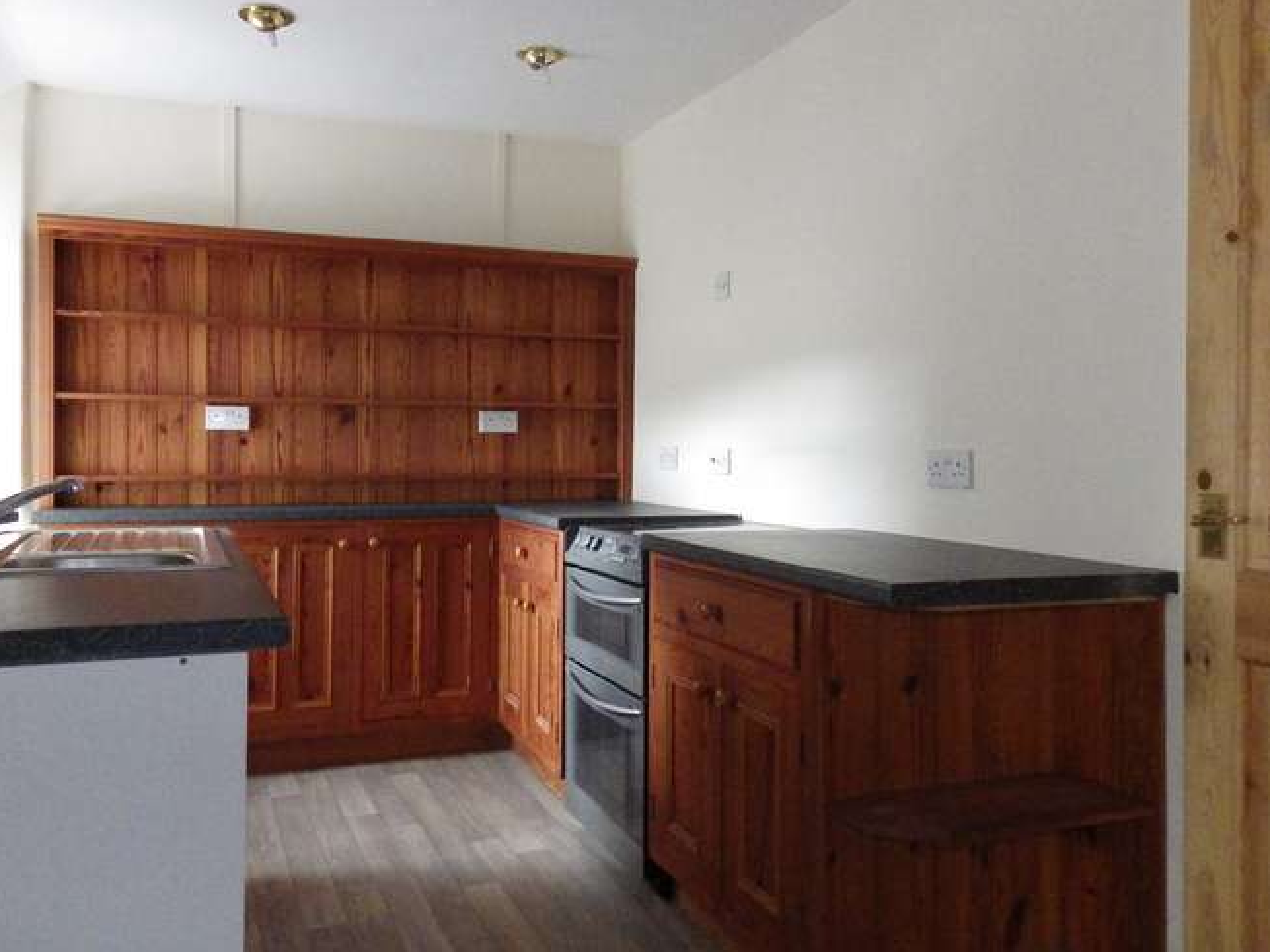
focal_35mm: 27
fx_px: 991
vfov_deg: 51.3
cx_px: 582
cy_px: 450
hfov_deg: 65.2
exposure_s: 1/30
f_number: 3.1
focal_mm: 4
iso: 800
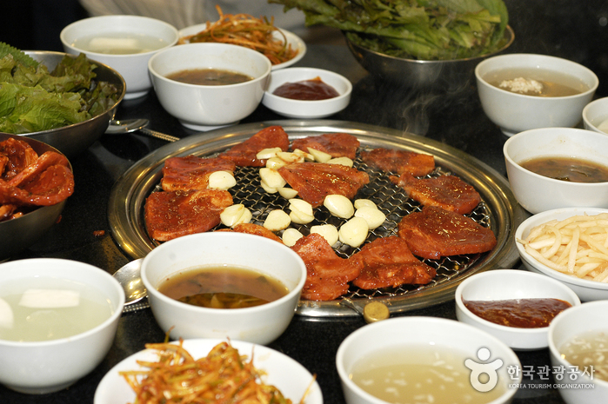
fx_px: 1392
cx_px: 304
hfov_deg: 24.6
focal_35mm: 82
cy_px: 202
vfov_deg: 16.5
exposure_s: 1/125
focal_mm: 55
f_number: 4.5
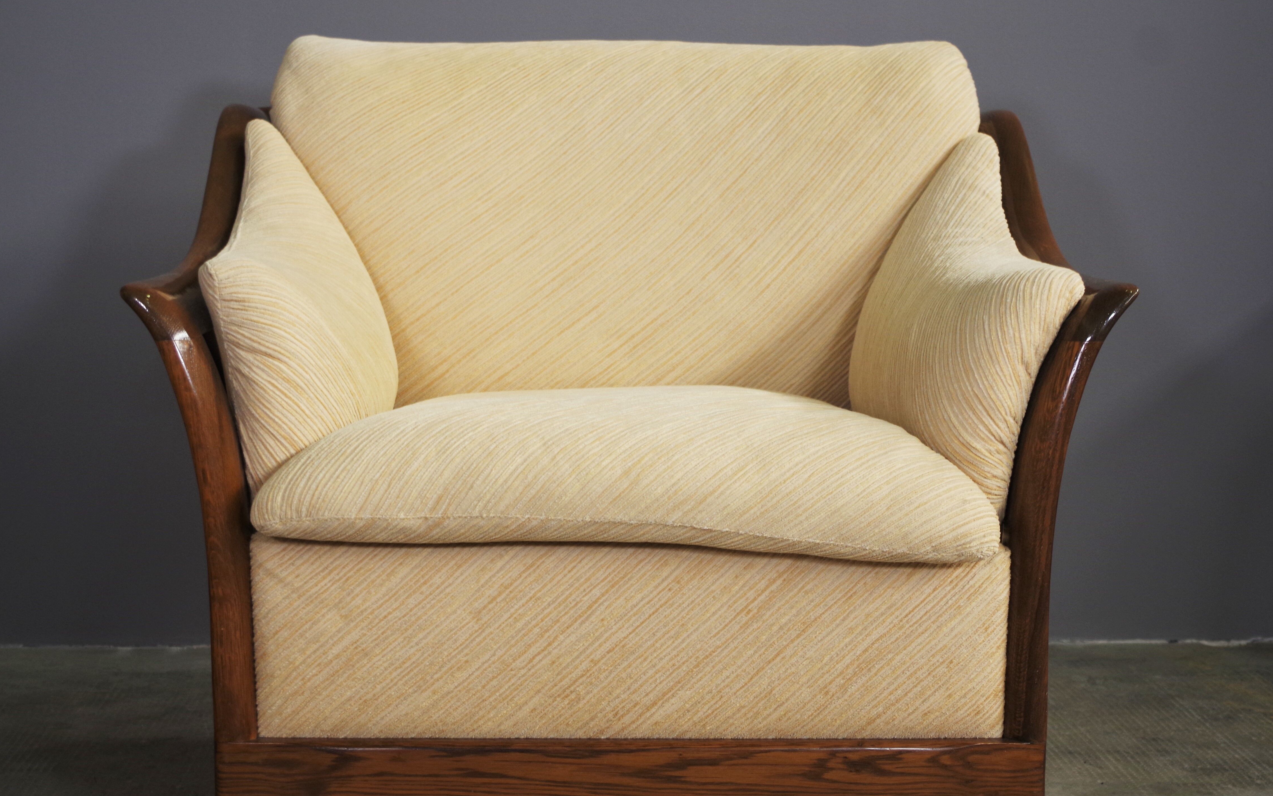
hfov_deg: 33.5
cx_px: 622
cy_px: 459
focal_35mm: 61
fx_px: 2116
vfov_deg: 21.3
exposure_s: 1/60
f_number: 4
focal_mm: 32.5
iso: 200
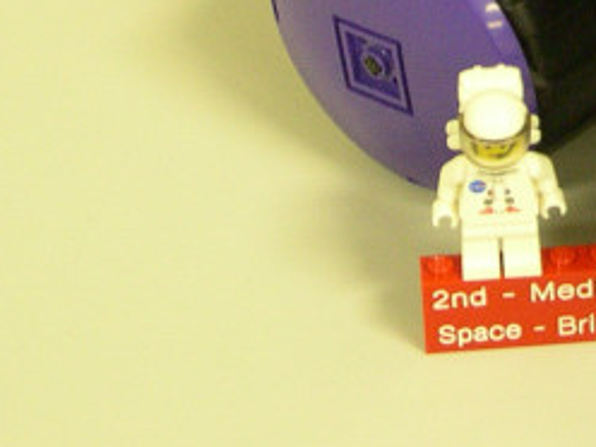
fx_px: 3994
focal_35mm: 232
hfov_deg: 8.4
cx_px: 774
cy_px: -245
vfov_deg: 6.3
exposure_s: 1/9.7
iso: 400
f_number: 3.8
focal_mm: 15.3
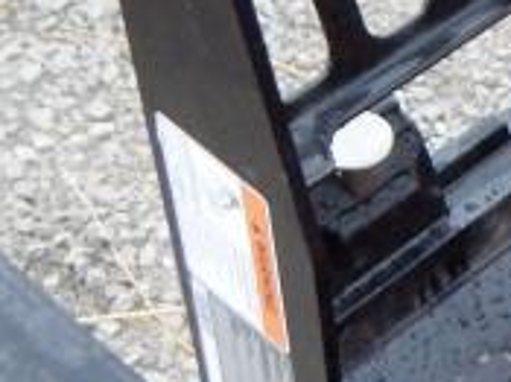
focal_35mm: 129
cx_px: 1022
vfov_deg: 11.5
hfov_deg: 13.2
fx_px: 1903
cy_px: 155
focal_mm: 4
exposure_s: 1/13
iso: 400
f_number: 3
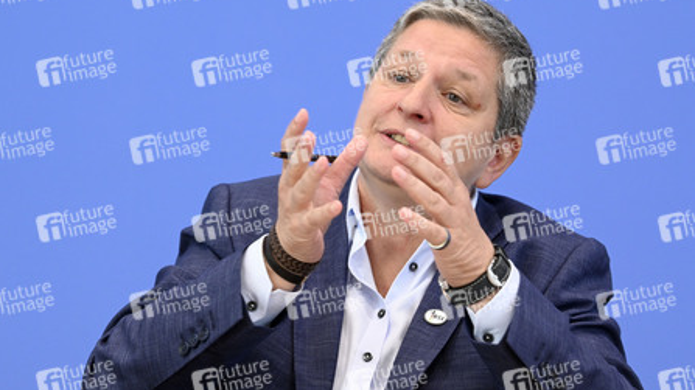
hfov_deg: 16.3
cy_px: 185
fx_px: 2432
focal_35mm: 132
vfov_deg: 9.2
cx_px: 346
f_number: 6.3
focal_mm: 125
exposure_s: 1/500
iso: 4000
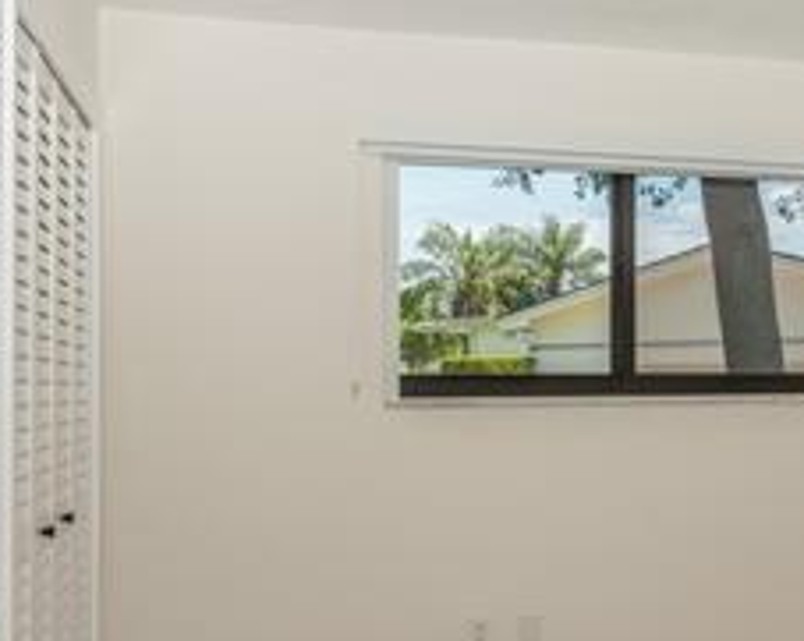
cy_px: 411
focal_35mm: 45
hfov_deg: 40.4
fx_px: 1069
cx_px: 574
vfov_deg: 33.2
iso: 200
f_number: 10
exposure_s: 1/250
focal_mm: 17
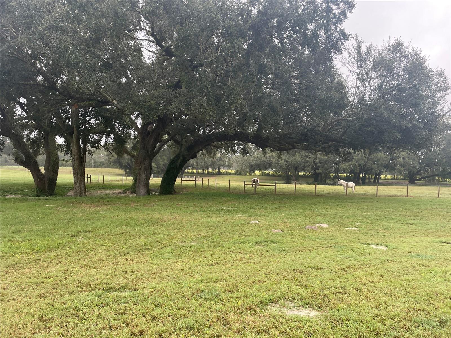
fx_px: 339
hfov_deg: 67.3
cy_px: 169
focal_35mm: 26
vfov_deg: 53.1
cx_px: 226
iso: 32
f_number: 1.6
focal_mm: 4.2
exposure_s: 1/221
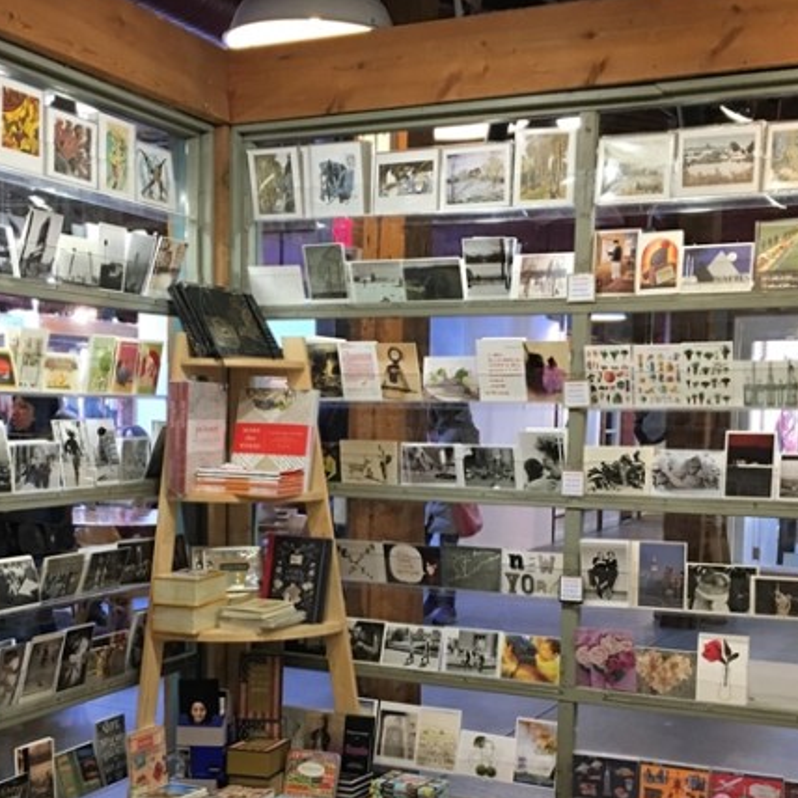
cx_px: 334
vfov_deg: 36.5
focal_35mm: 46
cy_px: 516
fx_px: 1200
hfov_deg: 36.7
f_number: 2.2
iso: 125
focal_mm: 4.15
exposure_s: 1/30
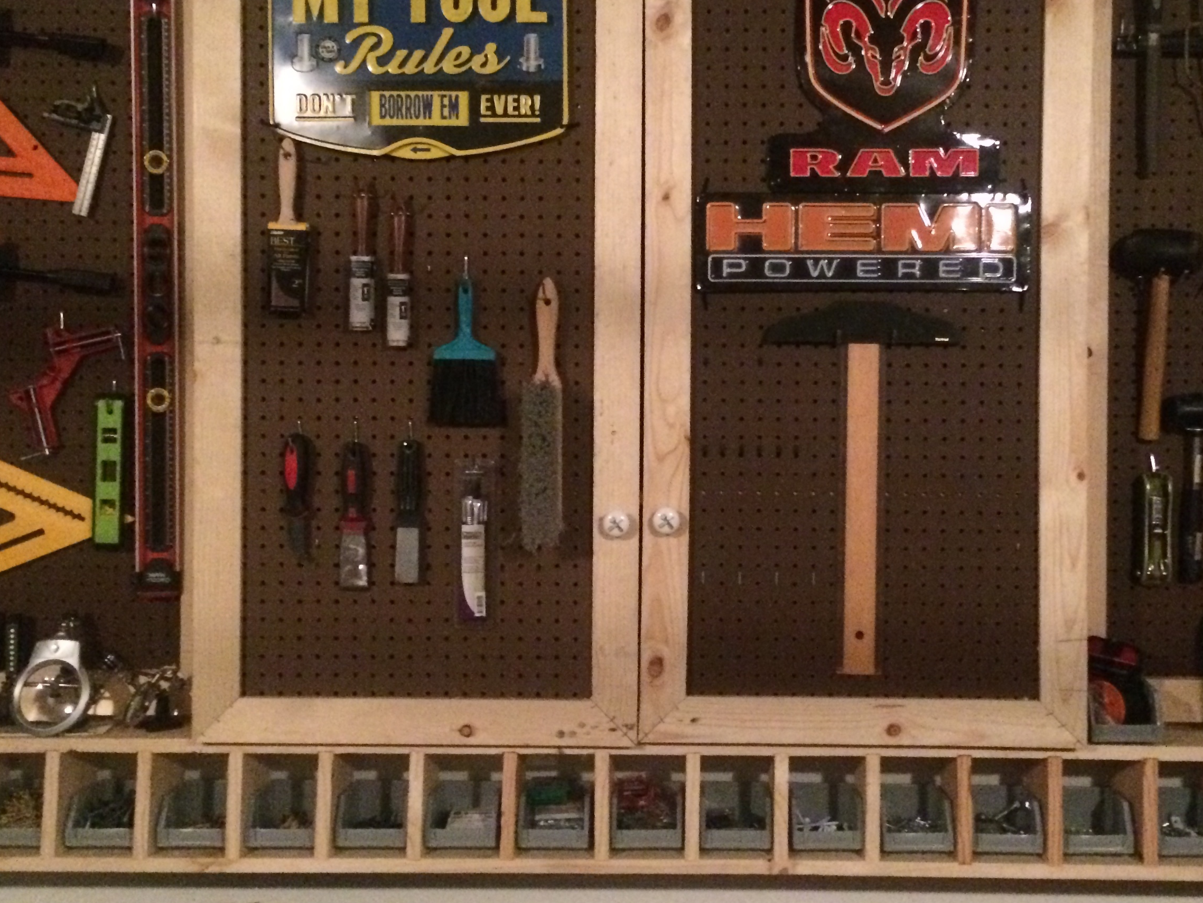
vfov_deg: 33.5
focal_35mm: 43
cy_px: 390
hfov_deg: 43.8
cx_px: 665
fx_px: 1494
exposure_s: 1/15
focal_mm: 4.12
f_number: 2.2
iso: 800
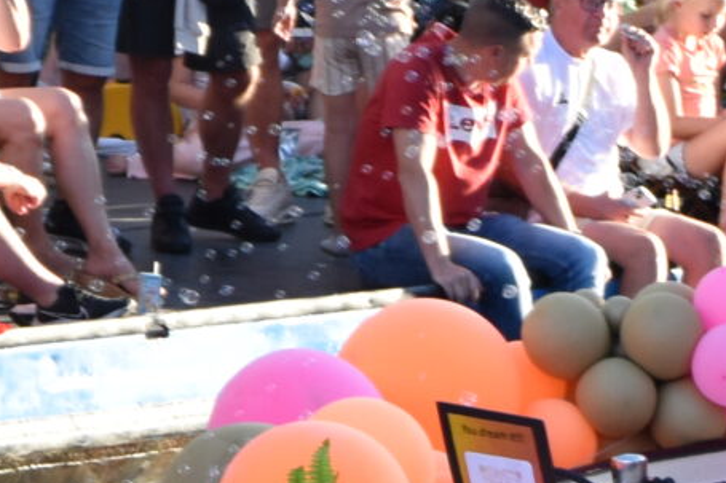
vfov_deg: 2.3
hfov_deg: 3.4
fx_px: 11914
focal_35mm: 591
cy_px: 831
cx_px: 1703
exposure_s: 1/200
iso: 400
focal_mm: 70
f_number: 7.1
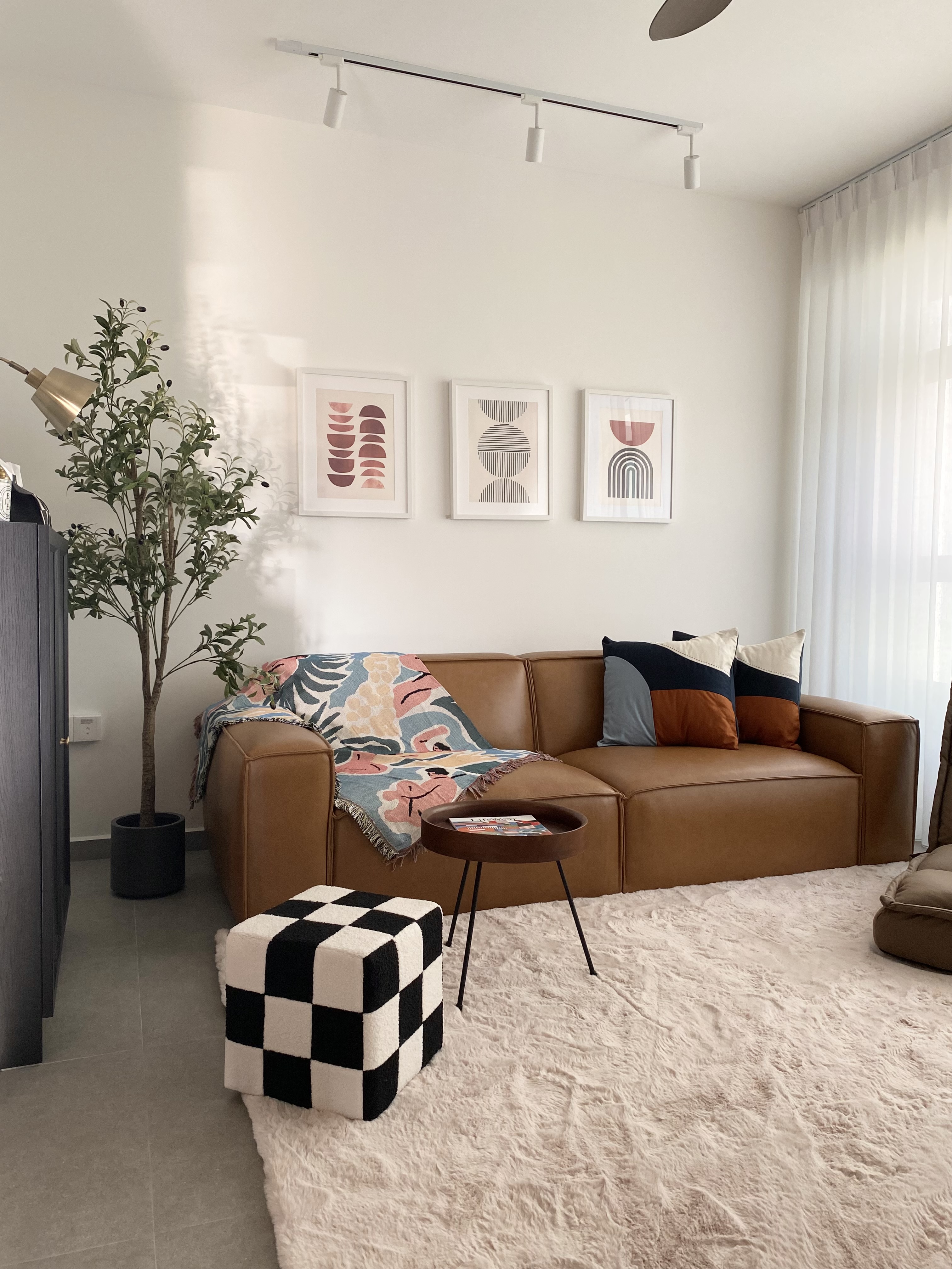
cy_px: 634
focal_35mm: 26
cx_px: 476
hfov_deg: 53.1
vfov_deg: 67.3
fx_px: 953
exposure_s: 1/63
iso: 125
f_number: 1.8
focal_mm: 4.25
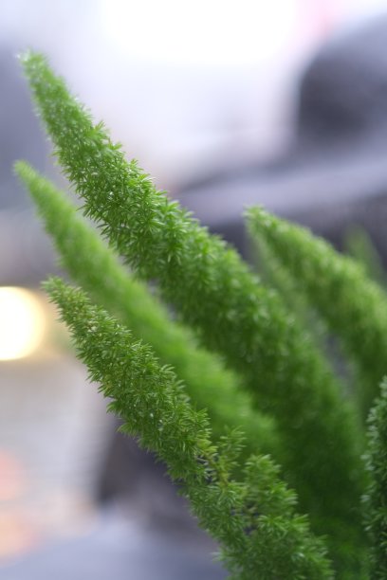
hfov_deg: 16.3
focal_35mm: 84
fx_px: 1354
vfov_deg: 24.2
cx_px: 194
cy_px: 290
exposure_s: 1/85
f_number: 1.2
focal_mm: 56
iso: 500
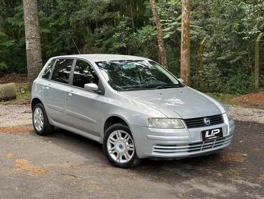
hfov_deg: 39.6
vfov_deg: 30.3
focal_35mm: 48
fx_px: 367
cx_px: 132
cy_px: 100
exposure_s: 1/422
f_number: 1.78
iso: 64
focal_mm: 6.86
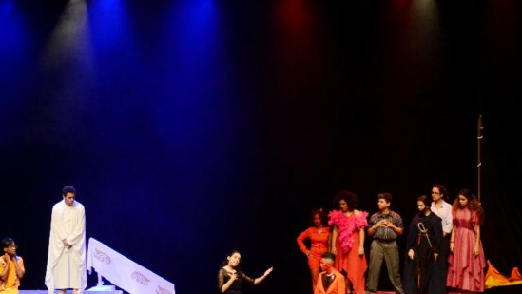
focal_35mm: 110
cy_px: 180
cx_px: 242
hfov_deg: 19.4
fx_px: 1523
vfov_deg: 11.0
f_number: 4.8
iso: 4000
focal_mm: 50
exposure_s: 1/200
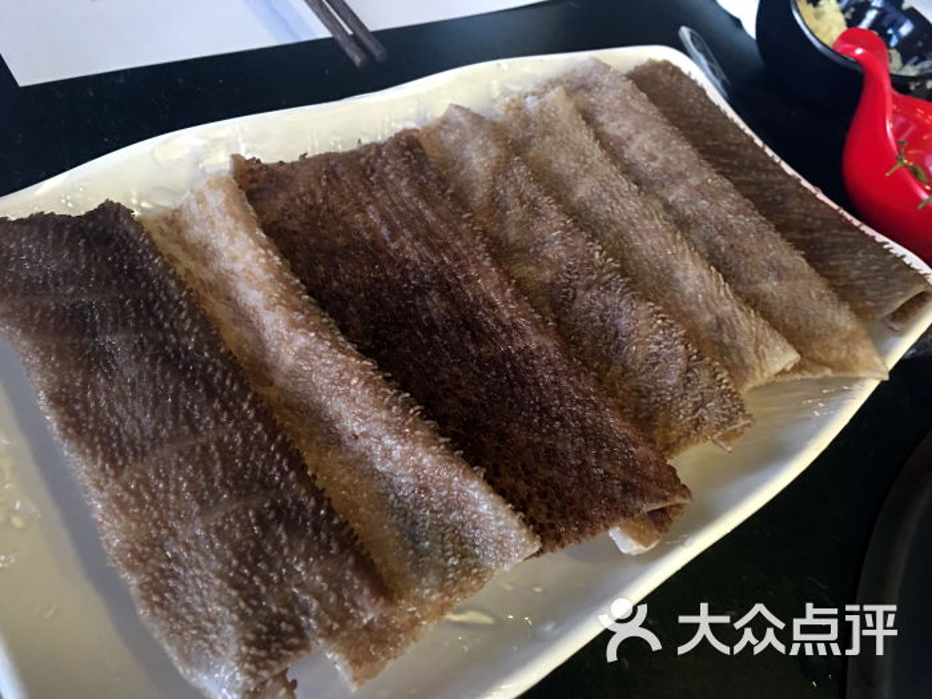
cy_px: 350
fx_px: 781
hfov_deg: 61.7
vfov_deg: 48.2
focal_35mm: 29
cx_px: 466
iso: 80
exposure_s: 1/10
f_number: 2.2
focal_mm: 4.15
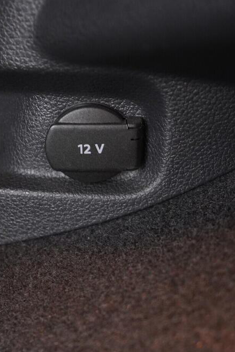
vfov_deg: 35.6
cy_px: 171
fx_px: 548
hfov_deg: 24.1
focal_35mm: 56
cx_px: 89
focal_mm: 24
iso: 1600
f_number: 2.8
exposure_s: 1/40
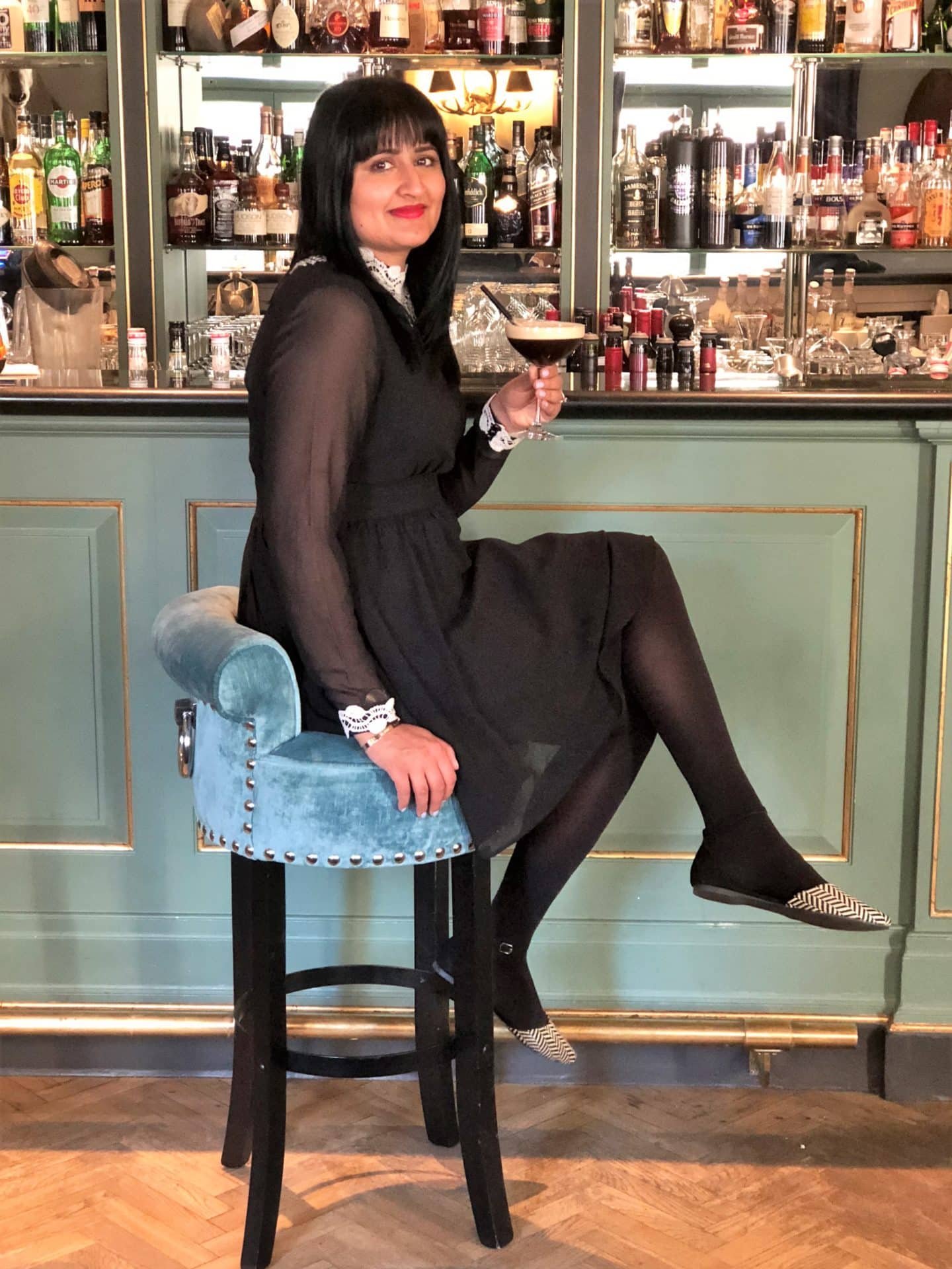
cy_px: 634
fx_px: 2090
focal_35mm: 57
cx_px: 476
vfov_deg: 33.8
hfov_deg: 25.7
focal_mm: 6.6
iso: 1250
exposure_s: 1/50
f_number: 2.8
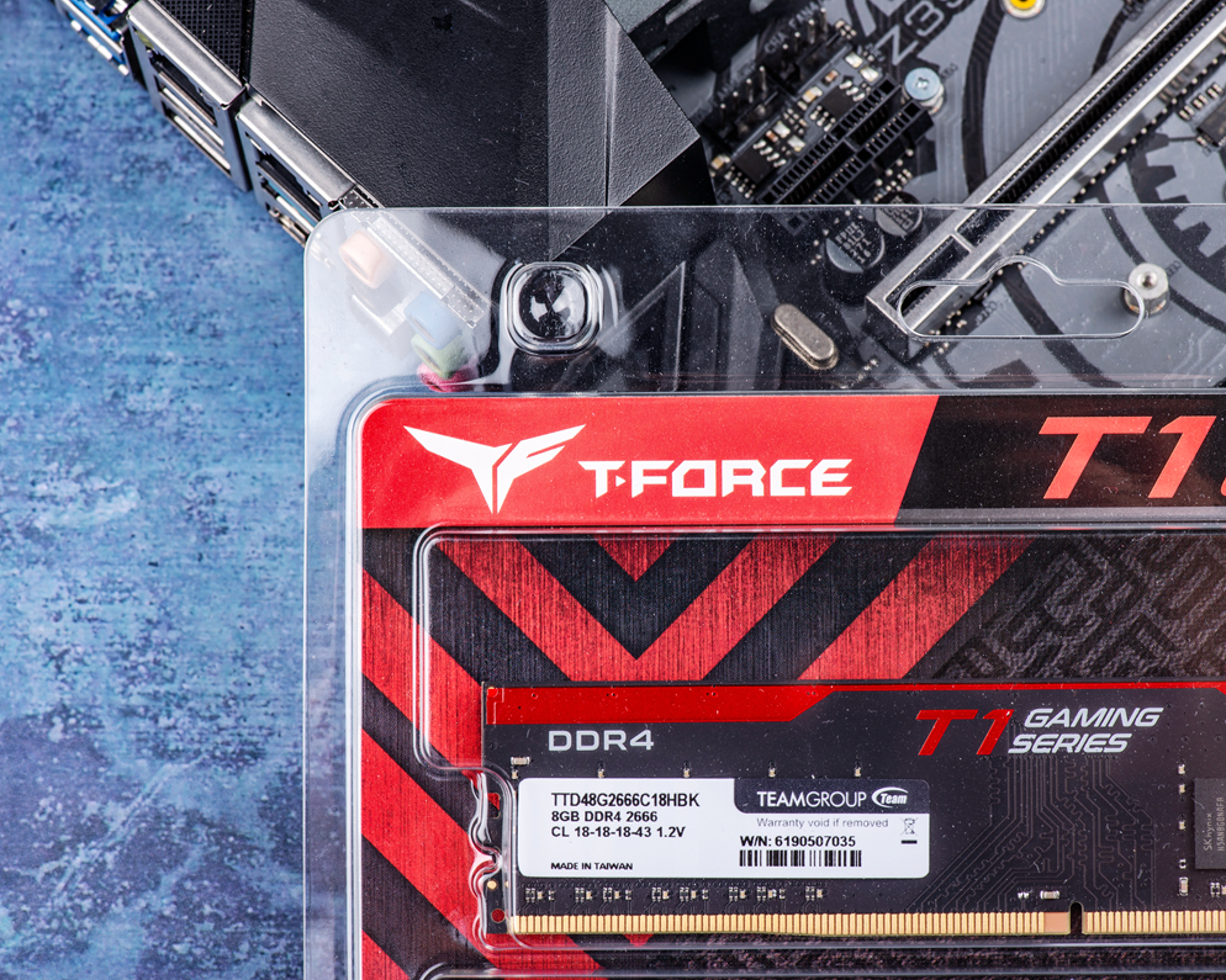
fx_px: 4317
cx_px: 682
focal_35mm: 119
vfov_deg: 13.0
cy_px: 491
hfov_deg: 16.2
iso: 64
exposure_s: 1/160
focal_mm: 105
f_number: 16
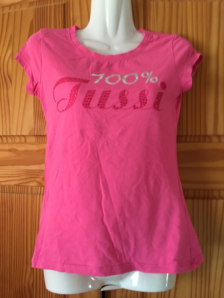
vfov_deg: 61.7
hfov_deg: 48.2
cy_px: 149
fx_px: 250
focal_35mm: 29
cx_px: 112
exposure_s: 1/20
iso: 200
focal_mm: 4.15
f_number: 2.2
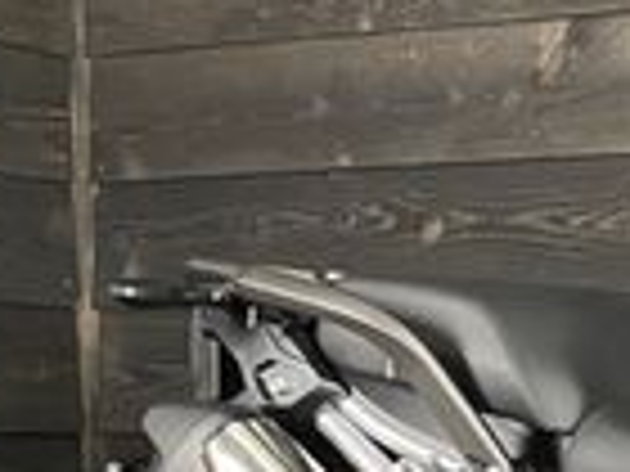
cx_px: 1300
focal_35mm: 119
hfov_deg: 13.8
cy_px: 598
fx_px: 2166
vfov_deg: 12.1
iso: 400
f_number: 1.6
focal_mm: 4.2
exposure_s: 1/33
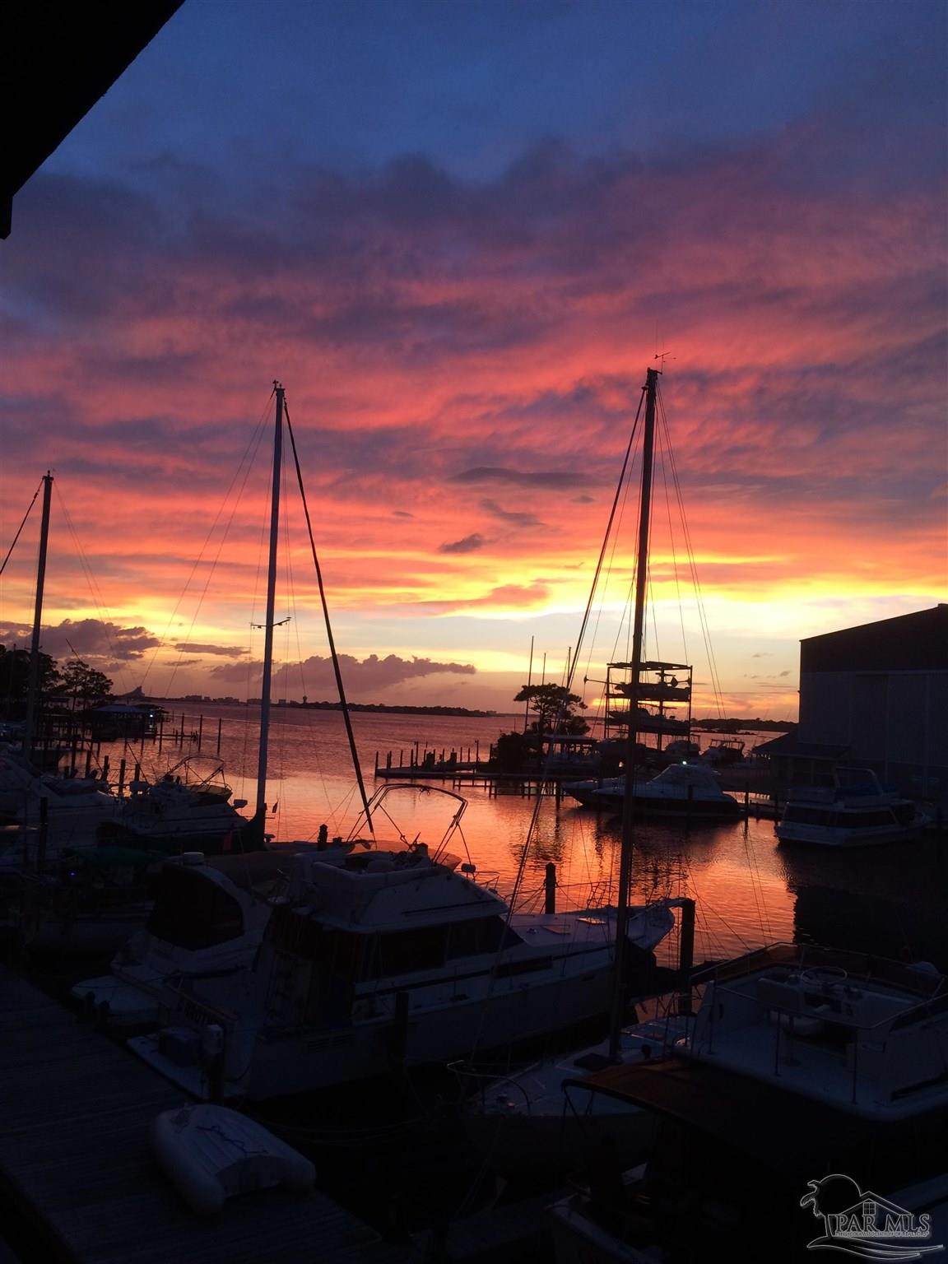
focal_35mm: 29
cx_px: 474
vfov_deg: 61.7
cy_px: 632
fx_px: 1059
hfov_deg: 48.2
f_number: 2.2
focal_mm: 4.15
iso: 40
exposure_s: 1/40
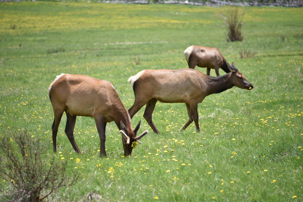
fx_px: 2525
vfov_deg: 4.6
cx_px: 152
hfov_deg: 6.9
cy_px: 101
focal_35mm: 300
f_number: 5.6
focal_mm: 300
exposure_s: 1/640
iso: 250
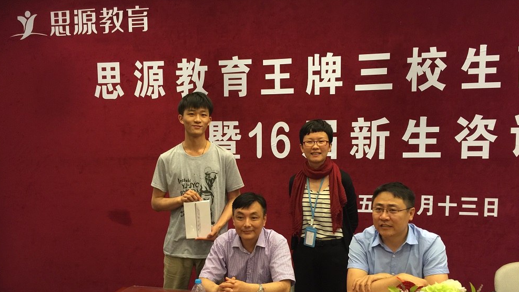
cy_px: 194
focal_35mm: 32
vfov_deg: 36.3
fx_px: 440
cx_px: 258
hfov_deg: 61.0
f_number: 2.2
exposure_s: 1/17
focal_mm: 4.15
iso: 100
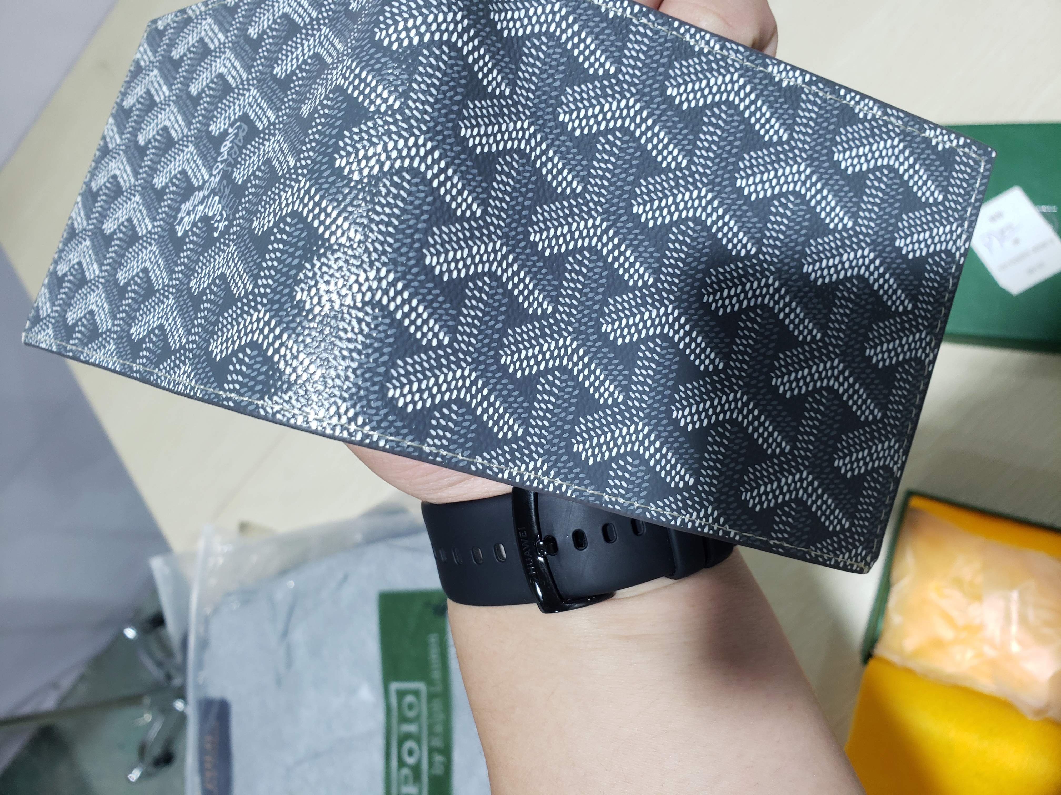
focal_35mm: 26
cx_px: 530
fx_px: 797
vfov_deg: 53.1
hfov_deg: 67.3
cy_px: 398
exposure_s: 1/50
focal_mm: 4.3
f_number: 1.5
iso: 80
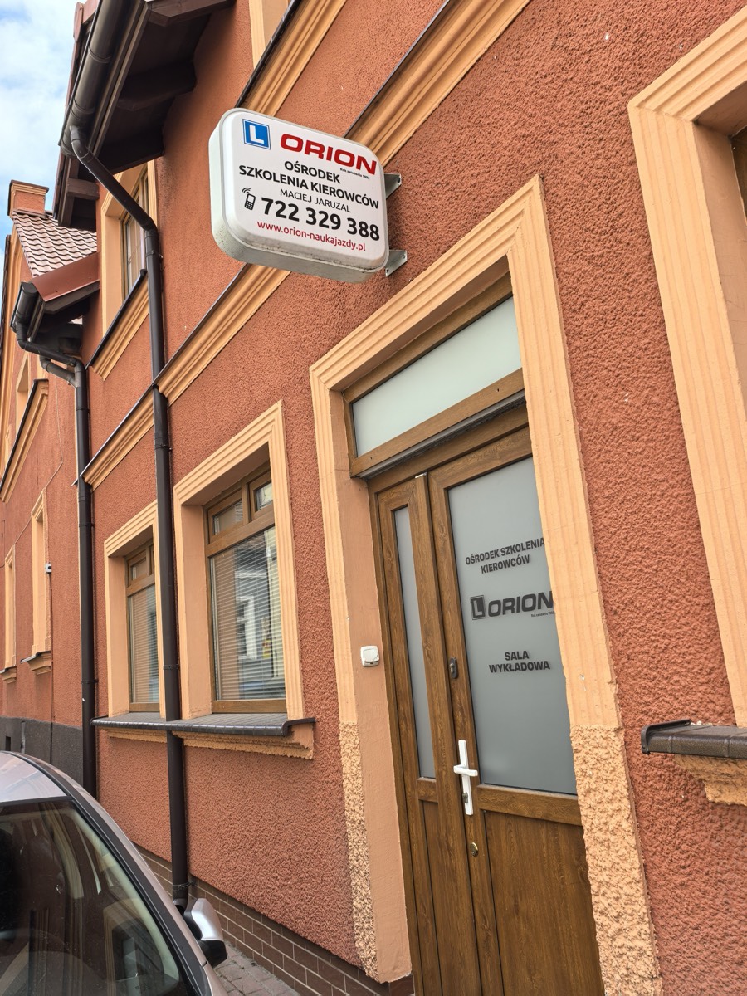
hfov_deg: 51.4
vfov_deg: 65.3
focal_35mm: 27
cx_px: 374
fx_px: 777
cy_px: 498
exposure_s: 1/410
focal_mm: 8.5
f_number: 4
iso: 50
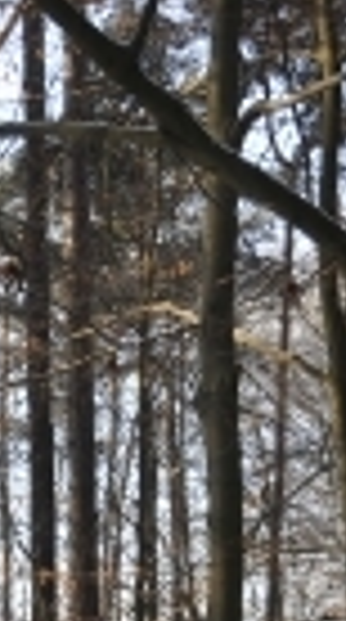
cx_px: 0
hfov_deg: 9.7
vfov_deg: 16.4
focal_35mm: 123
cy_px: 828
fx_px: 2019
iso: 200
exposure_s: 1/200
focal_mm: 18
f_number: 5
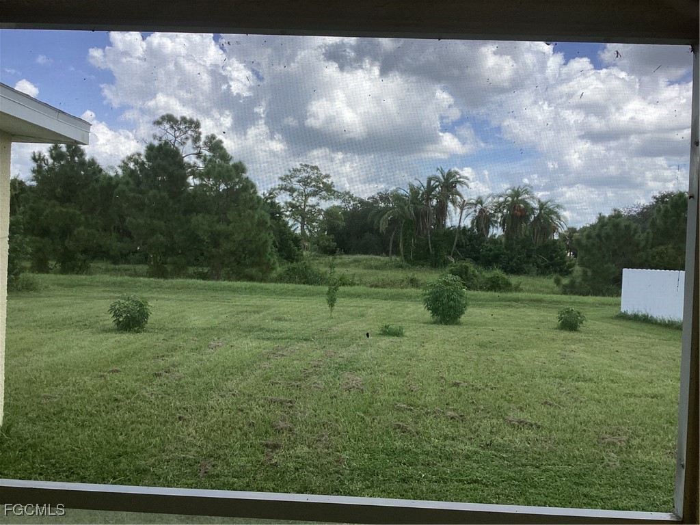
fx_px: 627
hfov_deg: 58.4
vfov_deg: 45.4
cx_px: 350
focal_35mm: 31
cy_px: 262
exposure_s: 1/652
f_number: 2.4
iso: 25
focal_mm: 3.3
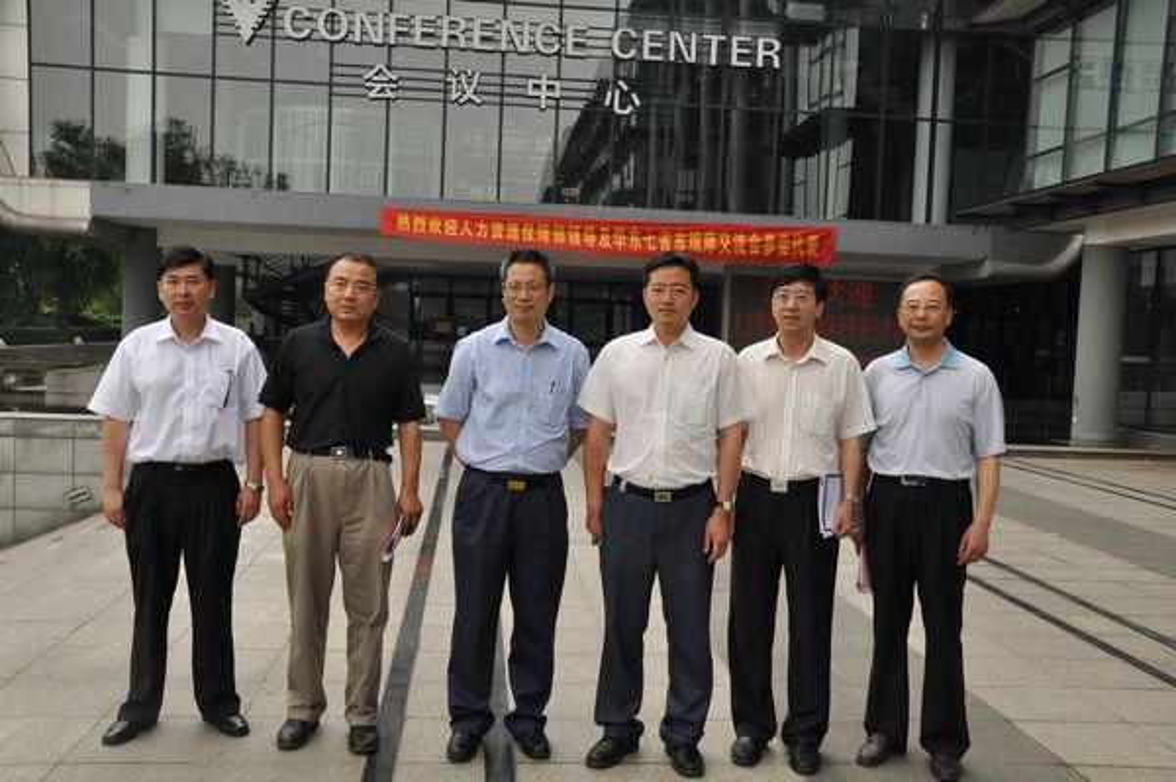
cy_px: 391
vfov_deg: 36.8
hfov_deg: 53.2
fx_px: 1175
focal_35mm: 36
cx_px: 588
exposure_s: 1/400
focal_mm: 24
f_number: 10
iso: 500
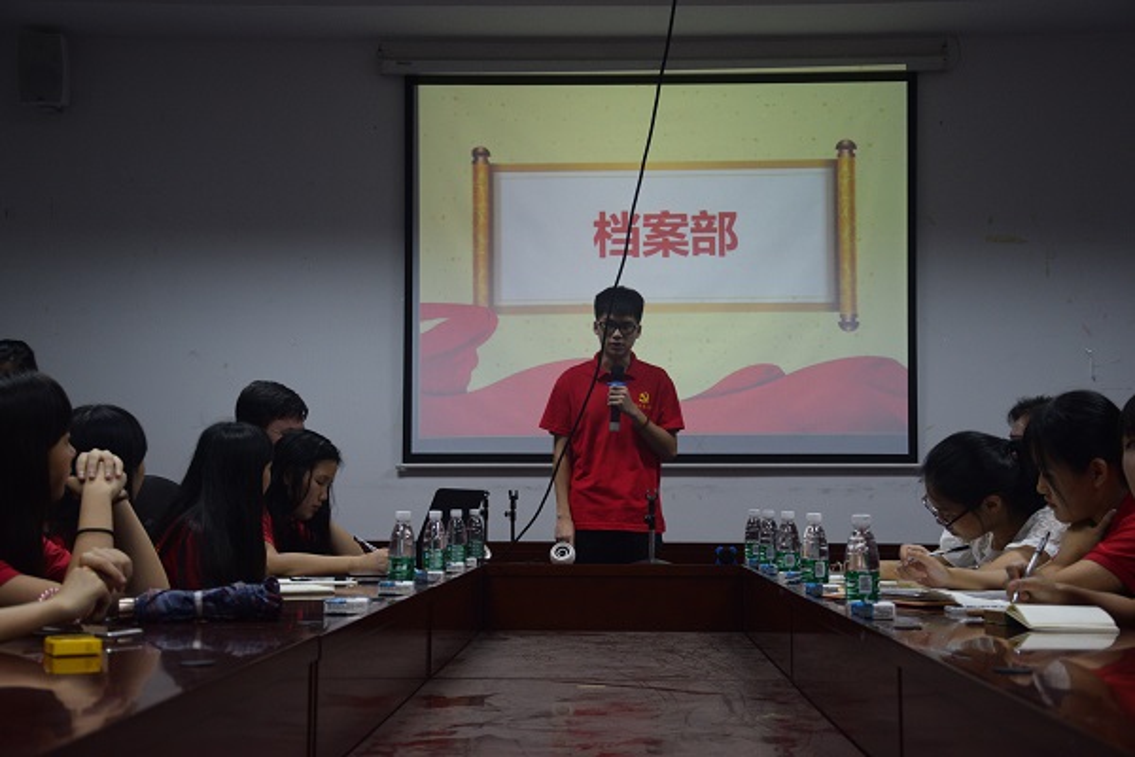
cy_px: 378
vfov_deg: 22.6
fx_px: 1892
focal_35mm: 60
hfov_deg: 33.4
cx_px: 568
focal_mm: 40
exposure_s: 1/60
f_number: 4.5
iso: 1000
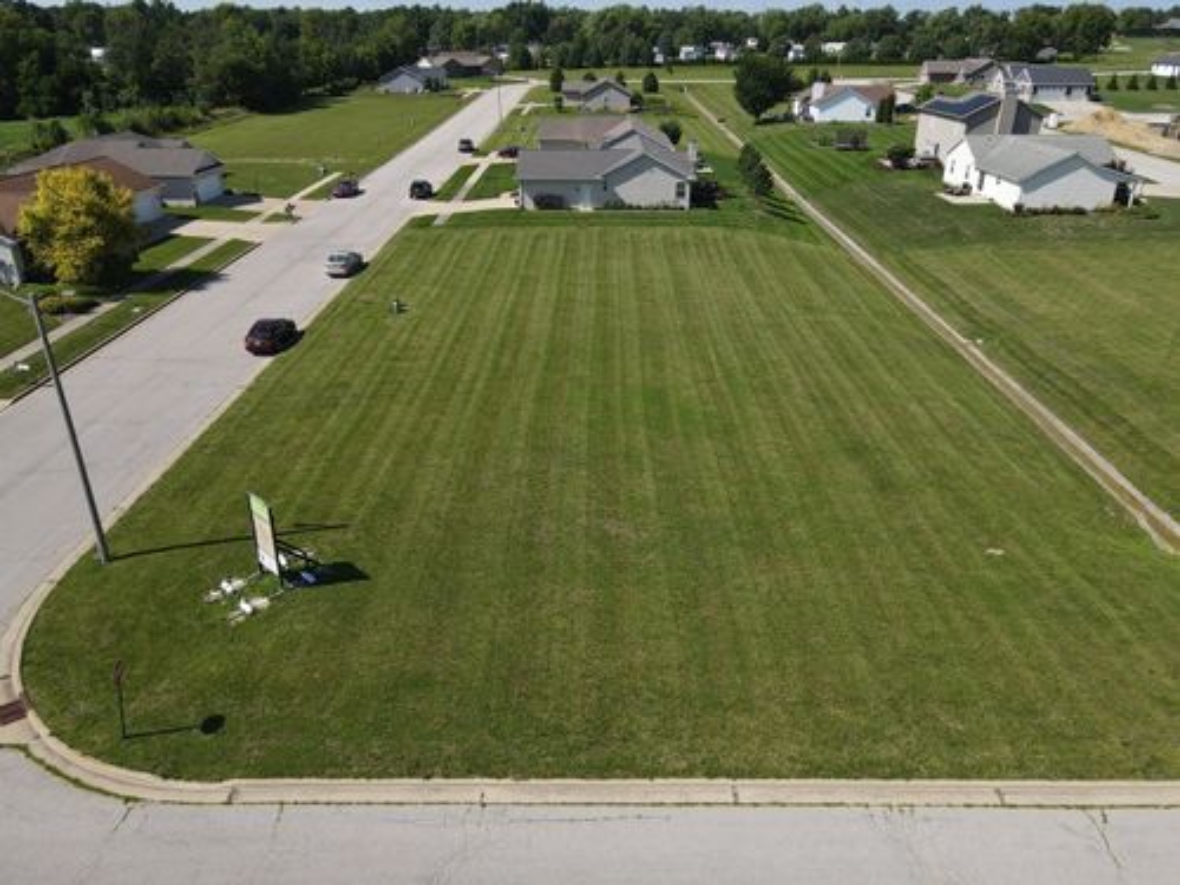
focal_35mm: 24
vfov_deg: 56.8
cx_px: 590
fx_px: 818
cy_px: 442
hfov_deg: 71.6
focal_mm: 4.5
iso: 100
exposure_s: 1/640
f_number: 2.8
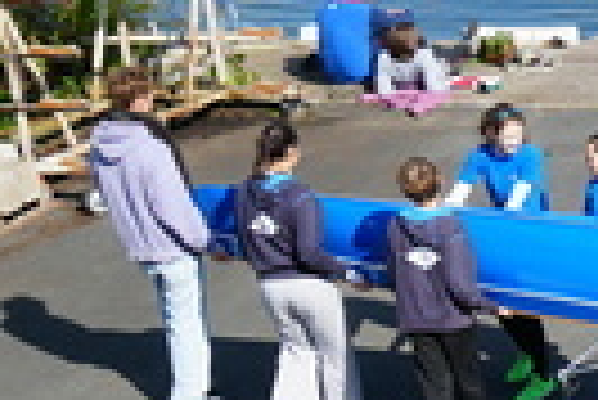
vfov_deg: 8.9
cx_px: 1178
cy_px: 420
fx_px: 2561
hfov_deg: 11.9
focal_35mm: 154
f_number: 9
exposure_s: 1/125
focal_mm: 22
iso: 100
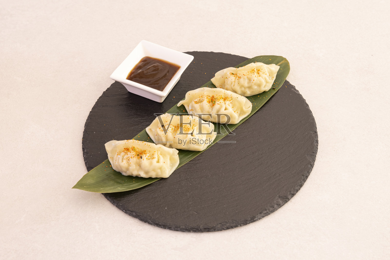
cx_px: 195
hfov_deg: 41.1
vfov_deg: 28.1
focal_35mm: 48
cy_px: 130
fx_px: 520
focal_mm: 48
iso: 100
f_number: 10
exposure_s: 5
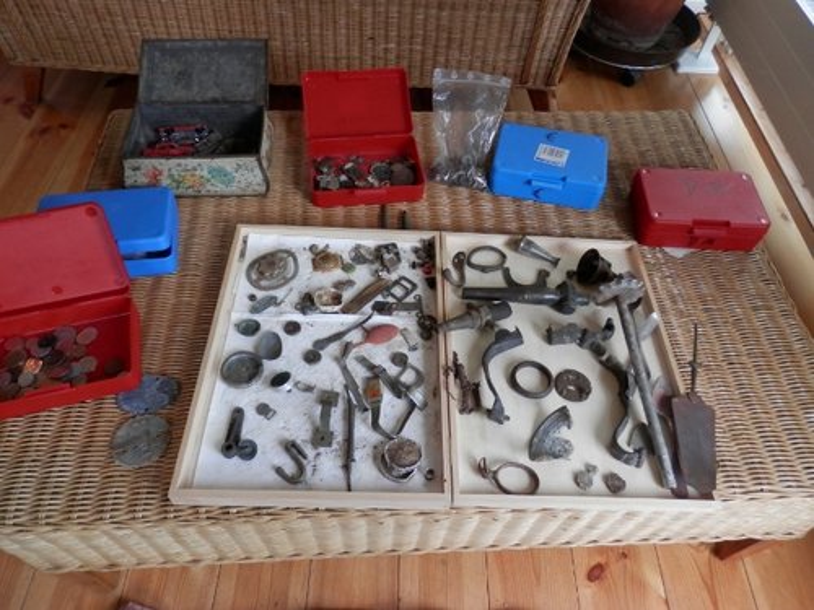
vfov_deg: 54.9
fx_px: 588
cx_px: 407
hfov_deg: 69.4
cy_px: 305
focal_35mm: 25
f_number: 3
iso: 200
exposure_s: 1/20
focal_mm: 4.5
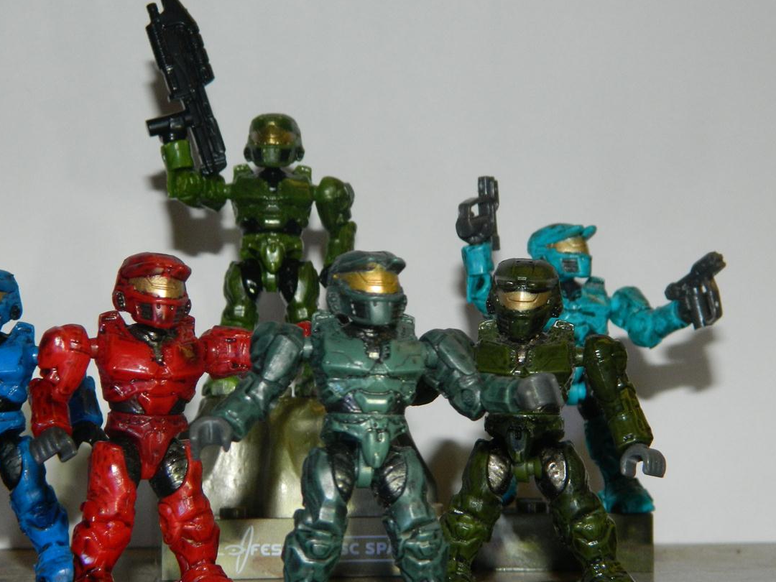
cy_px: 349
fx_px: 1704
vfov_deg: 19.4
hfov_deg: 25.6
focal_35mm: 76
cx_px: 351
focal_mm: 10.2
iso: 200
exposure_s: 1/50
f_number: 10.7
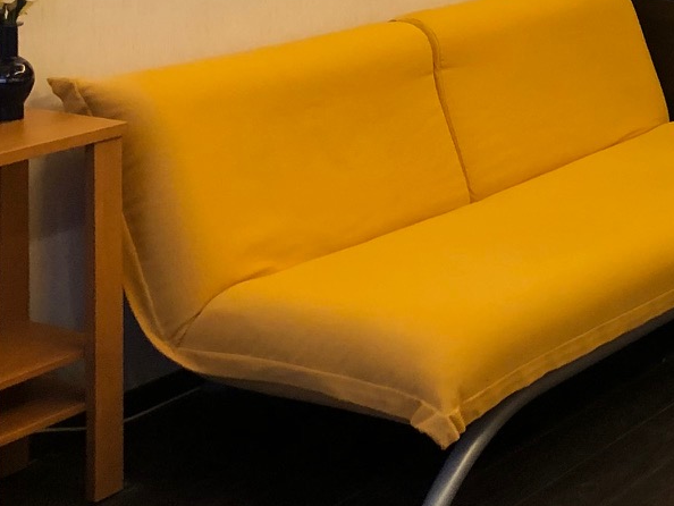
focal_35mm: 95
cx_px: 812
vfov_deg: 14.9
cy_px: -151
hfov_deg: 19.4
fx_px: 1850
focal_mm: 4
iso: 50
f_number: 1.8
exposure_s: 1/17
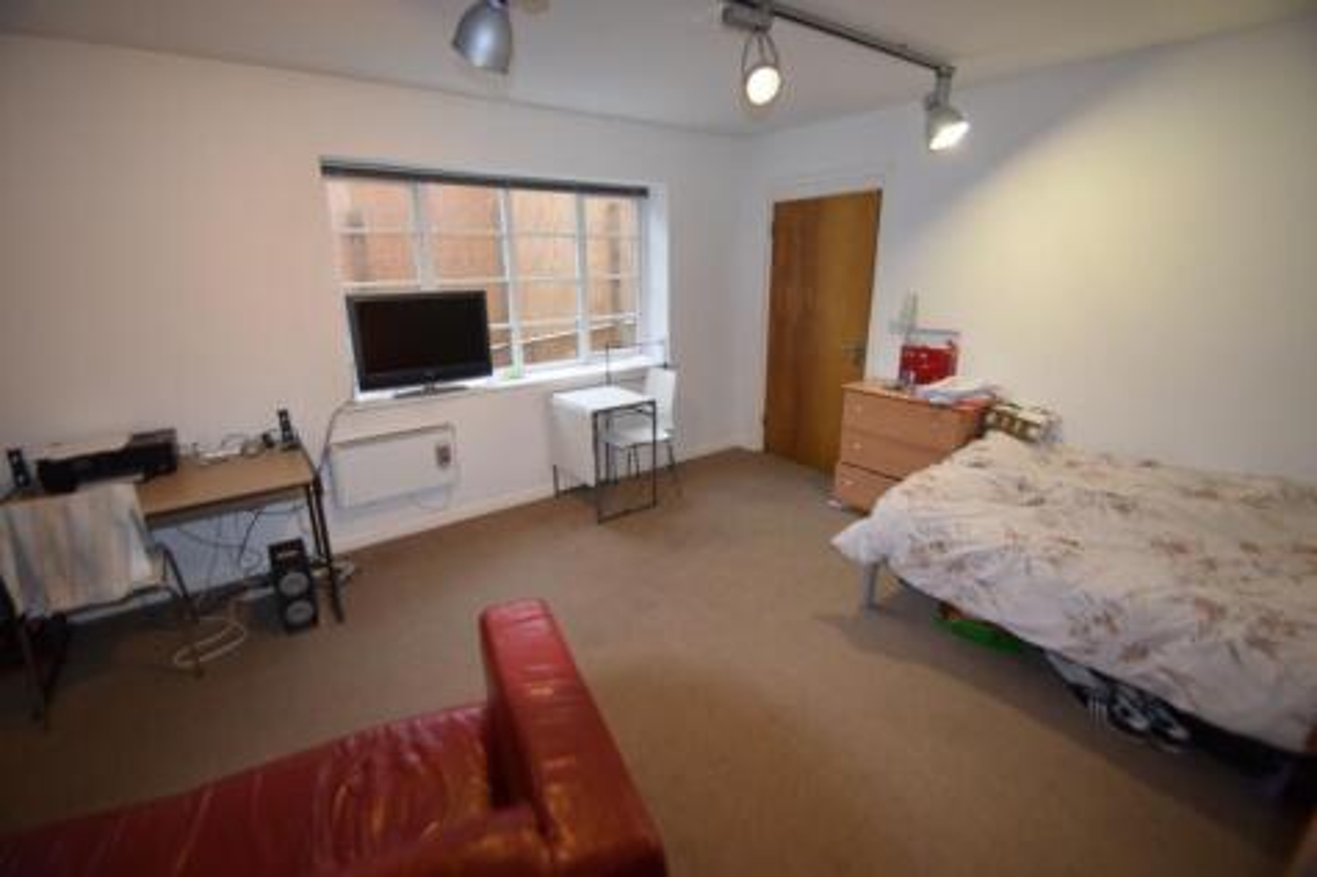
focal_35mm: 15
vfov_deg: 77.3
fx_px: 549
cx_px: 658
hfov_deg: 100.4
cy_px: 438
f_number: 4.5
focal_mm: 10
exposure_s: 1/80
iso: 800
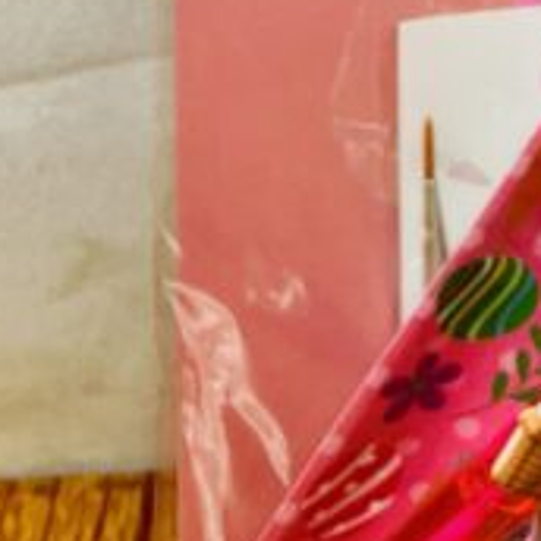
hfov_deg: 15.2
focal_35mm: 107
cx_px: 774
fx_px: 1892
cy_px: -447
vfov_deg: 14.3
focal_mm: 5.7
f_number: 1.5
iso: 64
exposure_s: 1/60
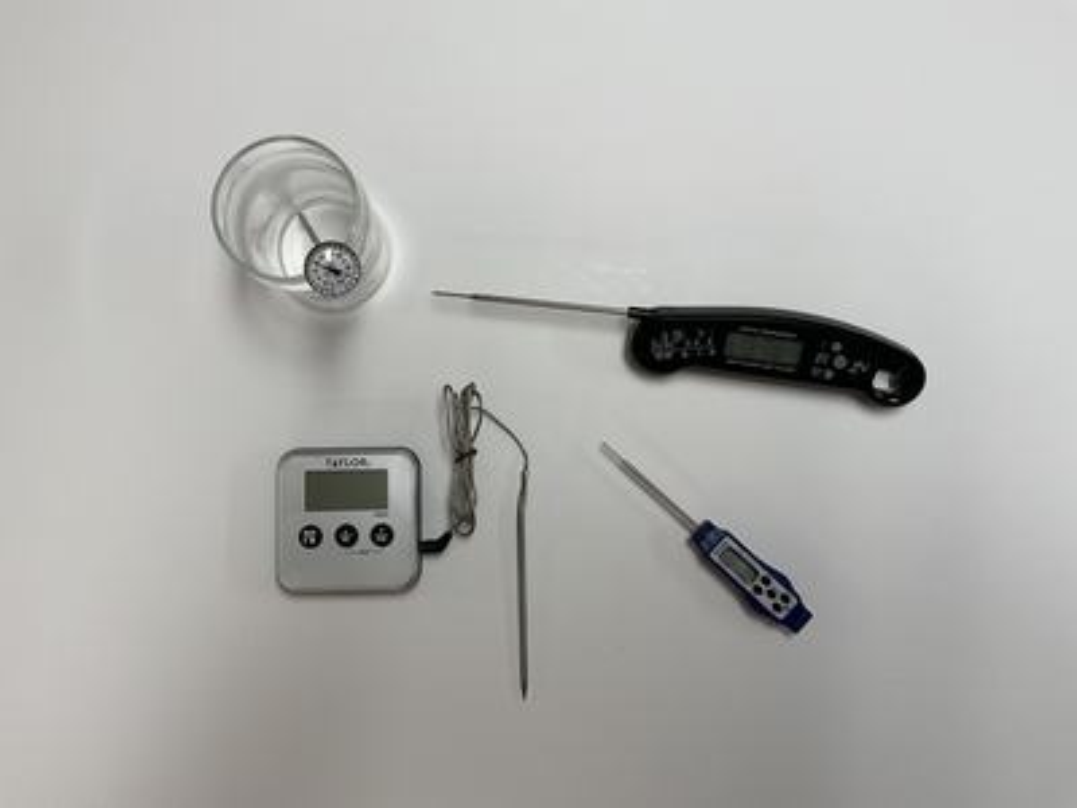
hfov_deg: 61.7
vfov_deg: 48.2
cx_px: 538
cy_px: 404
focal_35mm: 29
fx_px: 902
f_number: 1.8
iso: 64
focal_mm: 3
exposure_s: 1/120
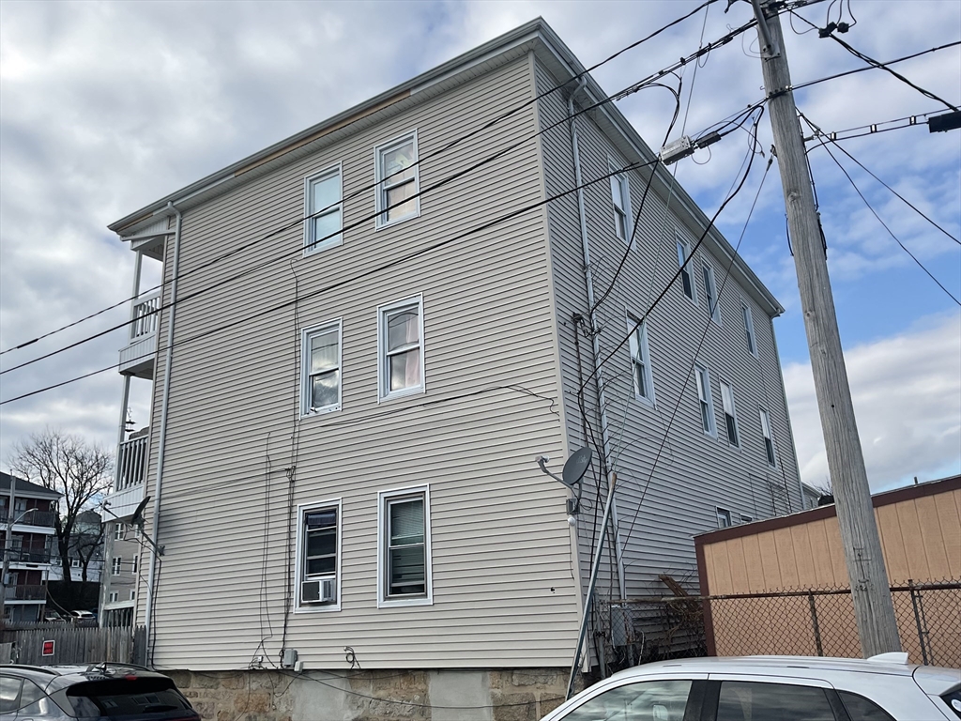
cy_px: 360
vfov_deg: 48.2
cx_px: 480
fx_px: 805
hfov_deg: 61.7
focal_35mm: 29
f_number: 1.8
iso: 16
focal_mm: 3
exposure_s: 1/1534
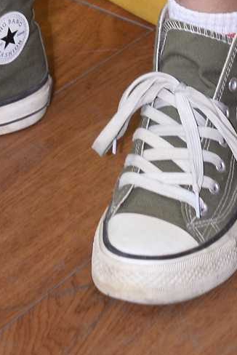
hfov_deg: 8.5
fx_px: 1588
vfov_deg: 11.1
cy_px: -443
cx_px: 133
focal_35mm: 161
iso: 500
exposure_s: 1/80
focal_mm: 35
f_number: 5.6
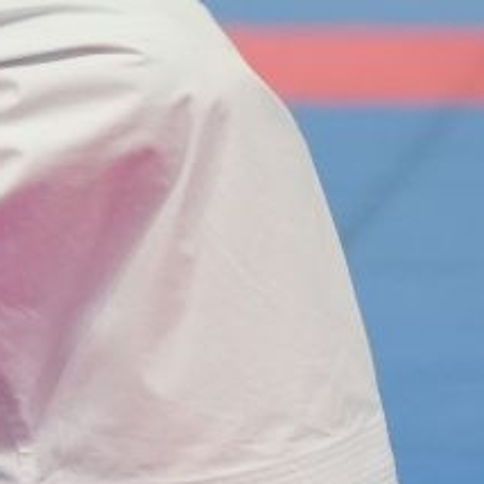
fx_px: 16926
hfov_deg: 1.6
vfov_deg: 1.6
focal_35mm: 1070
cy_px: -416
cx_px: -384
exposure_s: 1/500
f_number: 2.8
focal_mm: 150
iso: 1000
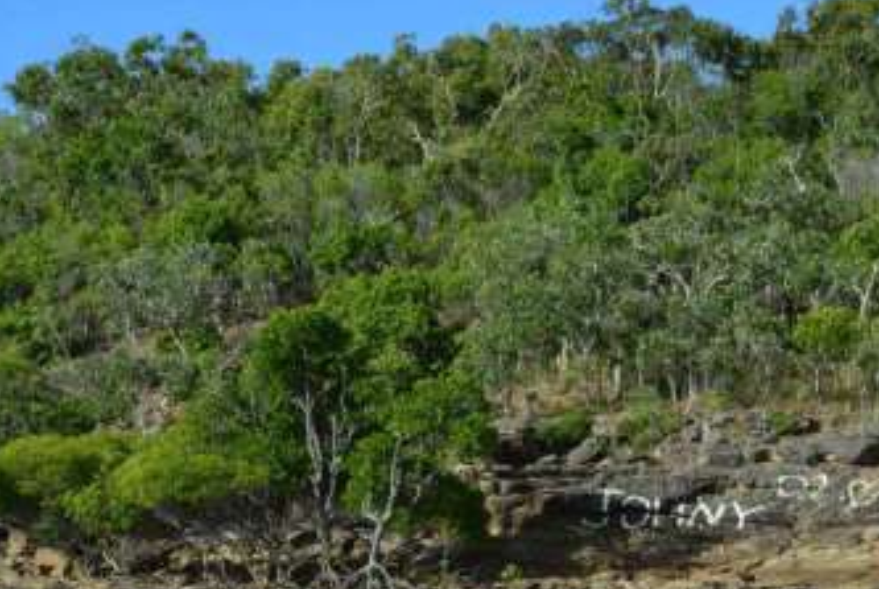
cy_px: 483
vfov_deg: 8.2
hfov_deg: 12.1
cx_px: 818
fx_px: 4107
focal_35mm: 168
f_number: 20
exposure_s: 1/160
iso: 250
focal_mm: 70
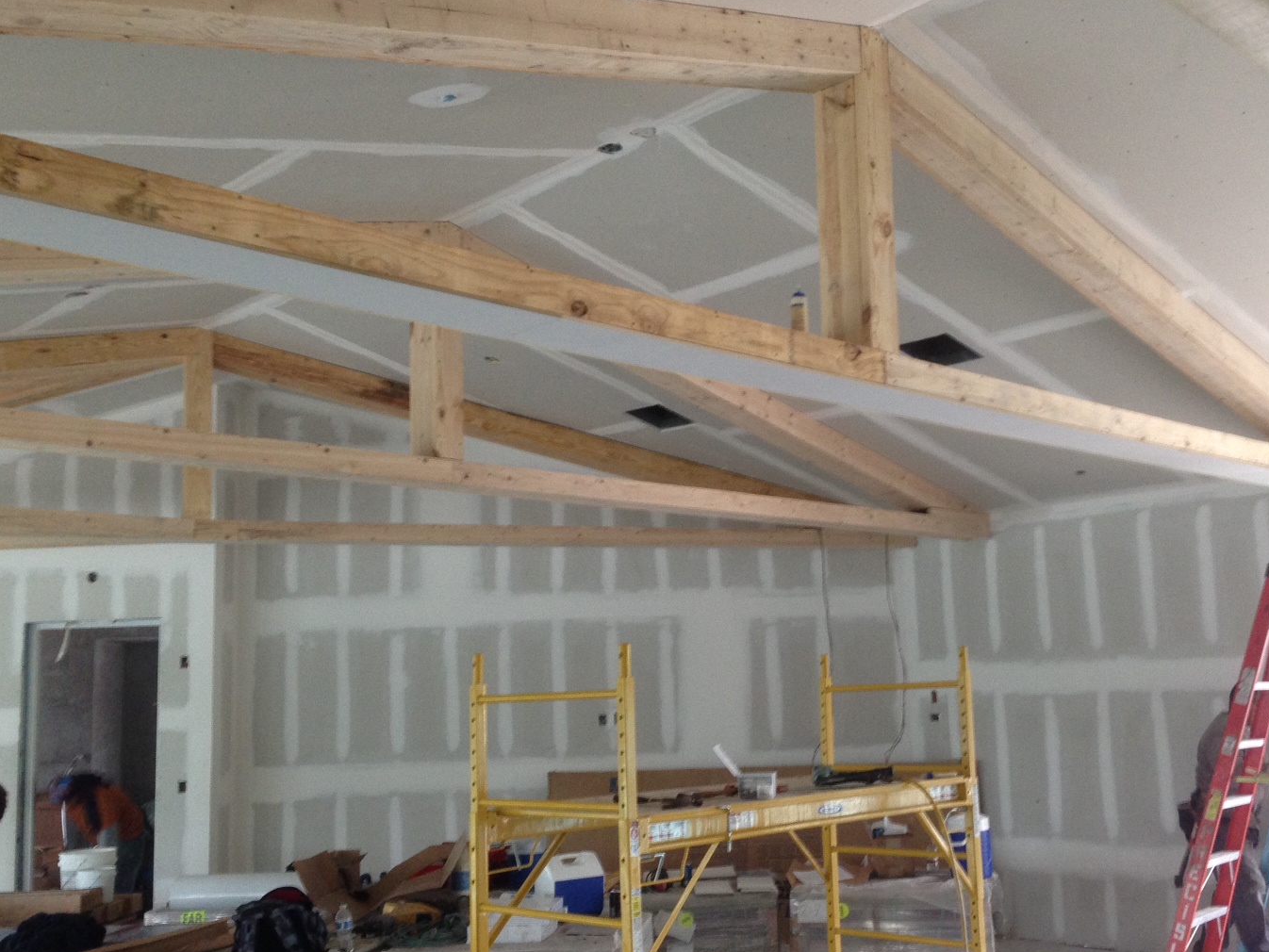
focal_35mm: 40
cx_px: 722
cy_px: 529
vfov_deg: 35.9
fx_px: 1467
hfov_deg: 46.7
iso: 125
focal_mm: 4.12
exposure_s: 1/20
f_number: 2.4
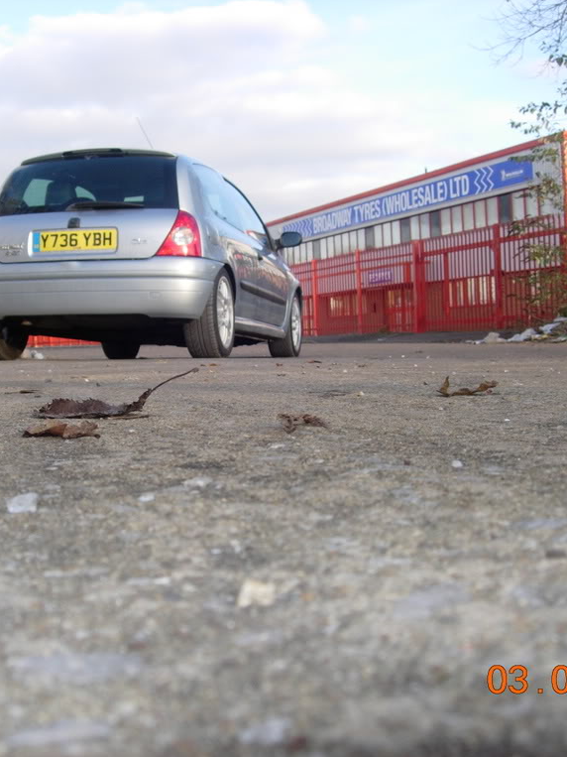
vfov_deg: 37.5
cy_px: 379
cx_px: 235
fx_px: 1114
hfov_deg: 28.5
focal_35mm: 51
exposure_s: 1/186
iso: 79
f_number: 4.8
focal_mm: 7.8
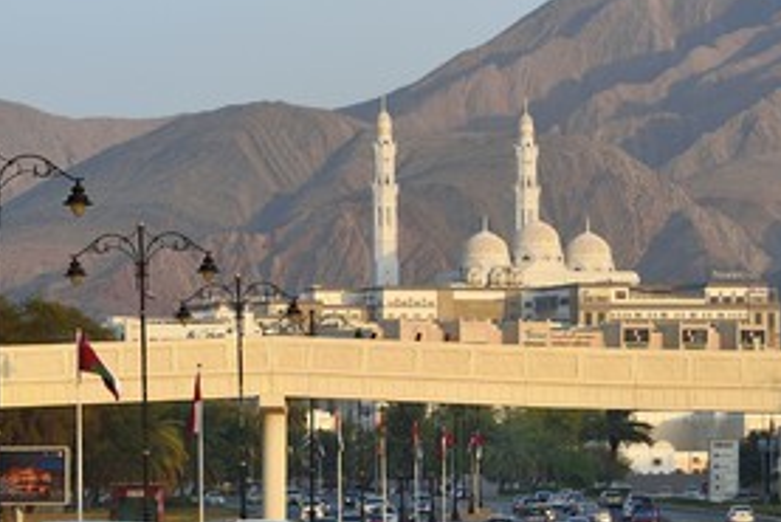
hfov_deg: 7.8
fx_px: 5752
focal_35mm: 265
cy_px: 350
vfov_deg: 5.2
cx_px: 451
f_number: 6.3
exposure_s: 1/800
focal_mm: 175
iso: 400
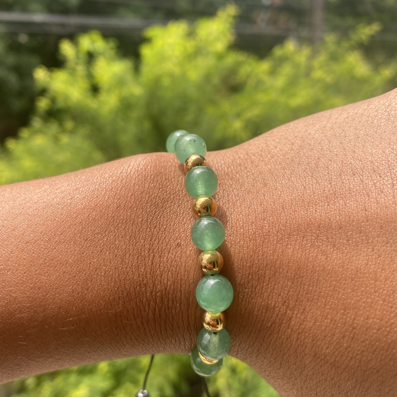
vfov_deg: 52.5
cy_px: 208
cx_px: 197
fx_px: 402
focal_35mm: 31
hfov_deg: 52.5
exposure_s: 1/546
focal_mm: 4.25
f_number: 1.8
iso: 32
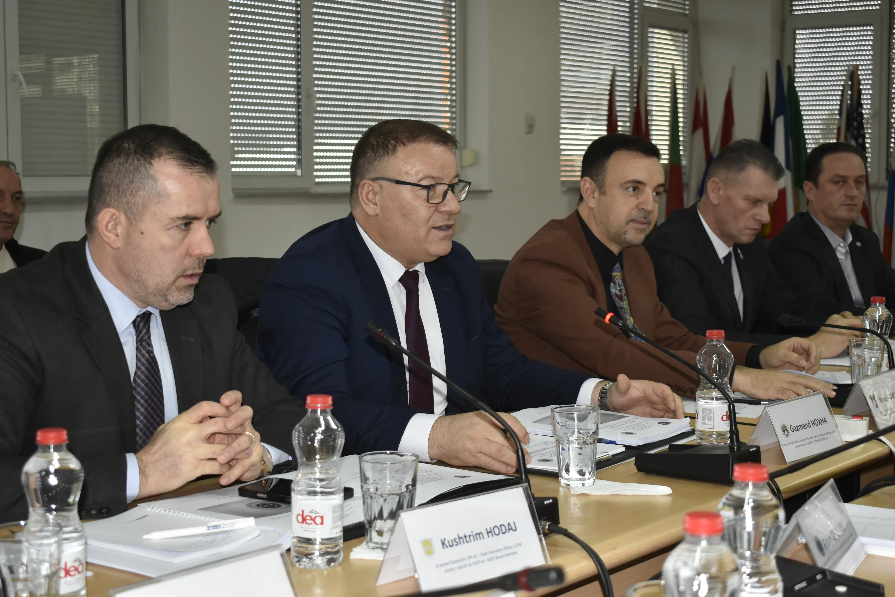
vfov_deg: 23.8
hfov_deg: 35.1
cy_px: 298
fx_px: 1417
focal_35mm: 57
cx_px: 448
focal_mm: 38
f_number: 4.8
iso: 800
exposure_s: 1/125
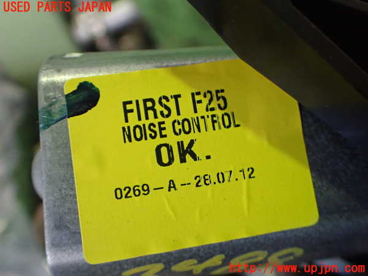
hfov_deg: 60.0
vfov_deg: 46.8
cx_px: 184
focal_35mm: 30
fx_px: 319
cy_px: 138
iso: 800
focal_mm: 5.4
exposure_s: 1/125
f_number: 2.3
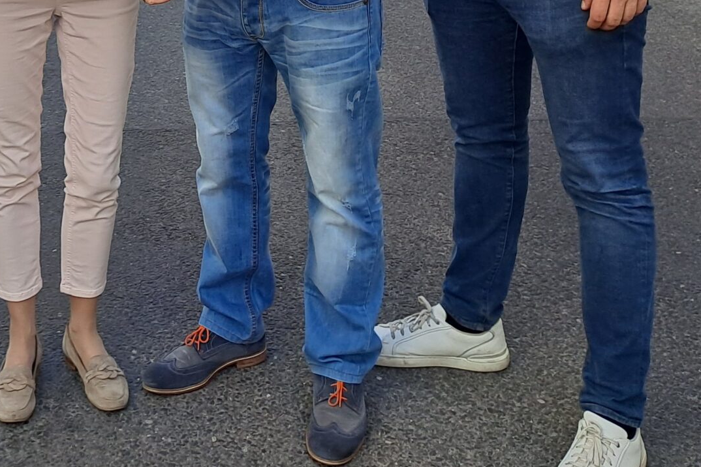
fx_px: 1207
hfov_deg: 31.4
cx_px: 117
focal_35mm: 62
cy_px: -63
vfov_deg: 20.7
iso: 32
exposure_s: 1/722
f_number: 1.8
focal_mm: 4.65
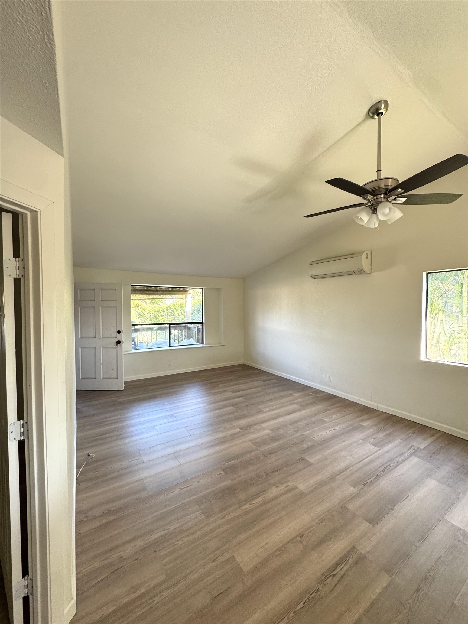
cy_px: 312
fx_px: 252
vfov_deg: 102.1
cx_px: 234
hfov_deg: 85.7
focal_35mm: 14
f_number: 2.2
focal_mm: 2.22
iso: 200
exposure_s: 1/99
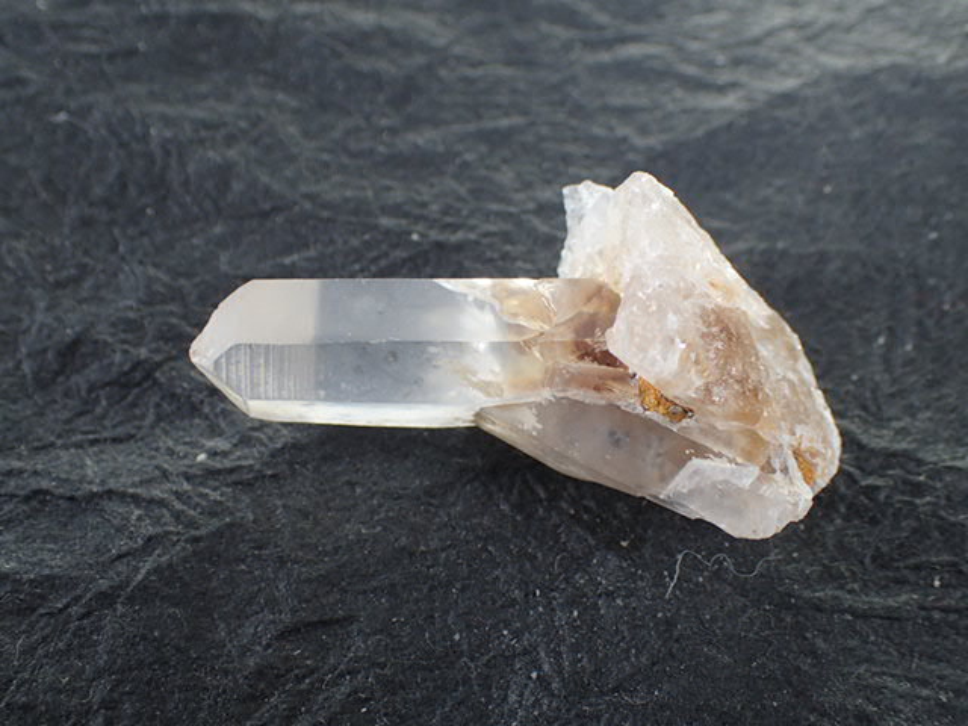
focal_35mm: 43
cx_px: 484
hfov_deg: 43.9
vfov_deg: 33.6
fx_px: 1202
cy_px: 363
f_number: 2.9
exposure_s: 1/160
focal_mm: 7.86
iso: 125
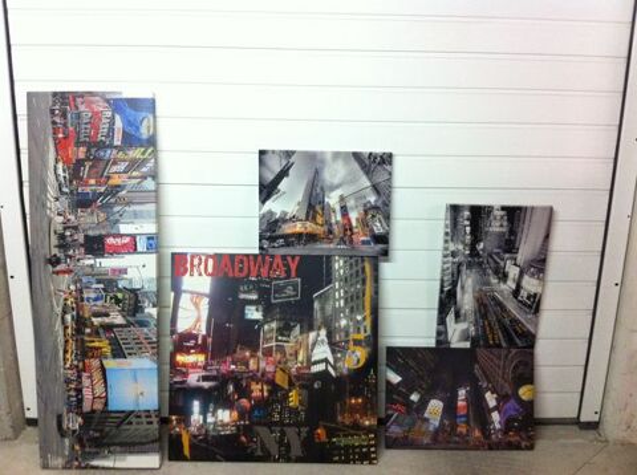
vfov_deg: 40.6
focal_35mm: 35
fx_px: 643
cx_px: 318
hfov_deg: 52.7
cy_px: 238
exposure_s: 1/15
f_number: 2.8
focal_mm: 3.85
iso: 400
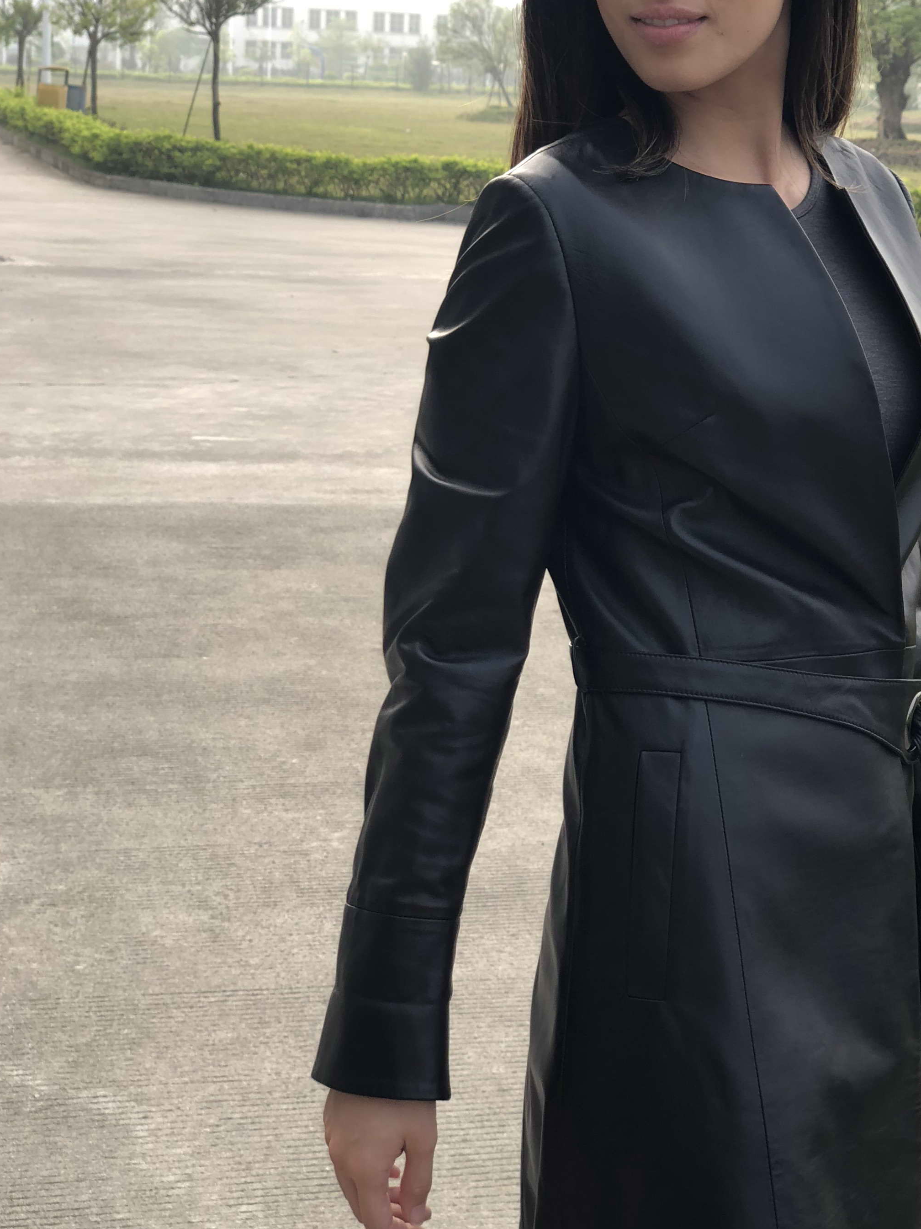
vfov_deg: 24.9
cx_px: 656
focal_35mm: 78
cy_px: 452
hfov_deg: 18.8
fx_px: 2767
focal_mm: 6
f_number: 2.4
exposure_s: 1/120
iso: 16
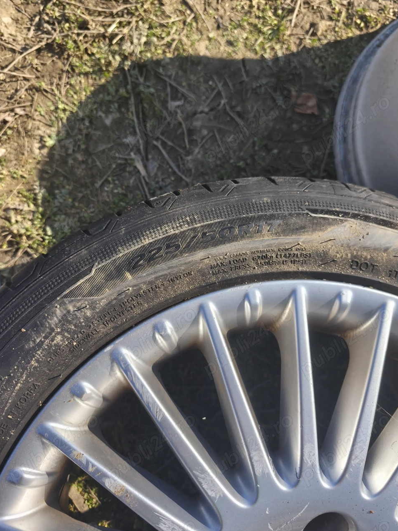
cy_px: 259
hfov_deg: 56.8
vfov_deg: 71.6
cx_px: 199
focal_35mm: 24
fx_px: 368
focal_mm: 6.18
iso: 50
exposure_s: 1/206
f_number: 1.65
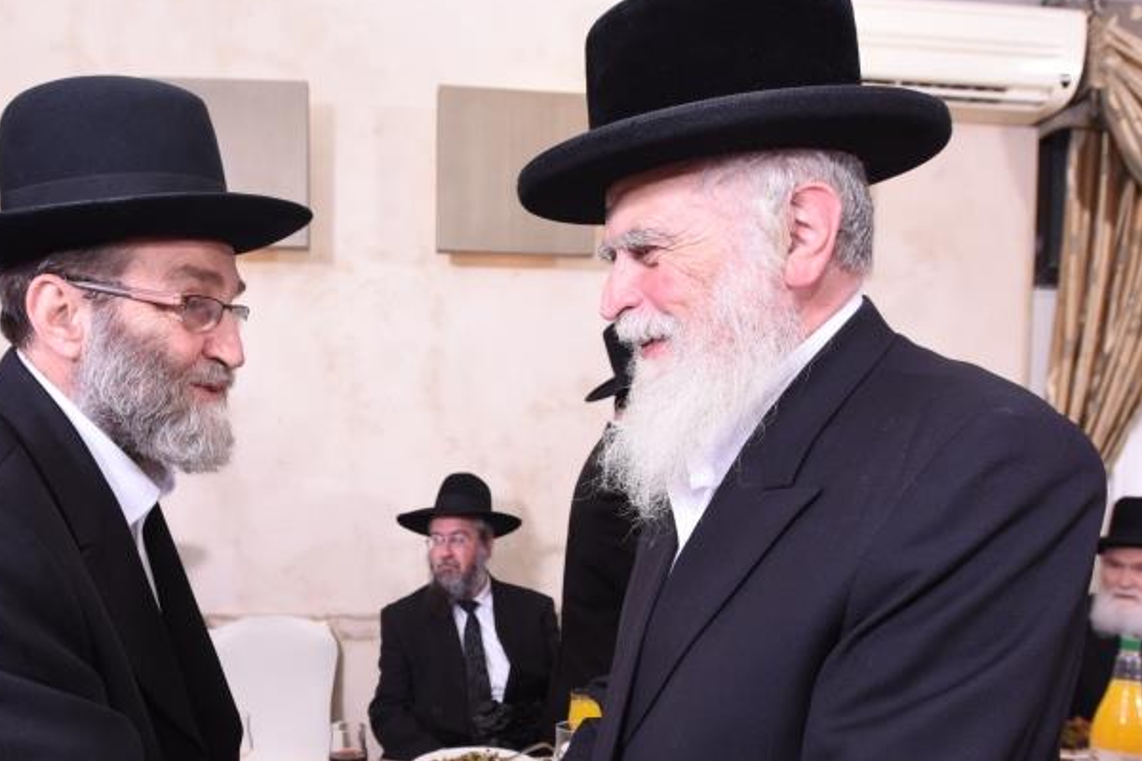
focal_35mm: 29
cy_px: 545
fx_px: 920
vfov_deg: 43.9
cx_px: 461
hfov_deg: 63.1
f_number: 5.6
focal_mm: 17
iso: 500
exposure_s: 1/125
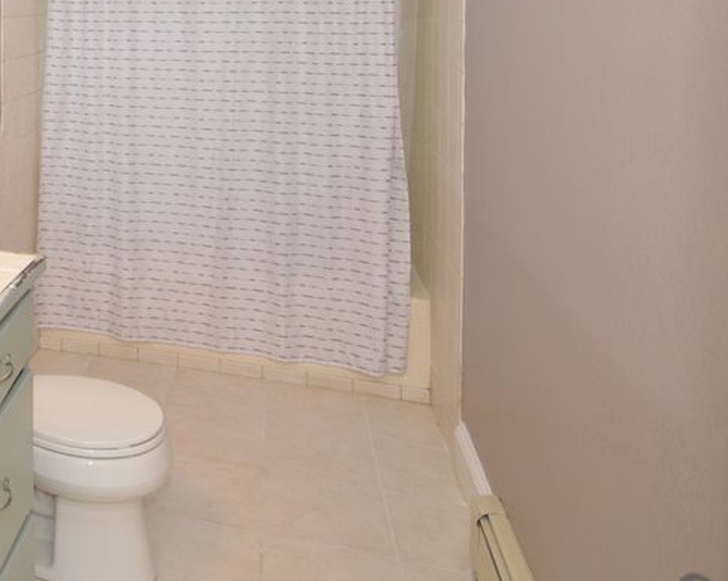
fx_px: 797
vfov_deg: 36.6
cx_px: -58
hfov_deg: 40.4
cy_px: 20
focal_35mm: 37
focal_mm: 10
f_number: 4
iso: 400
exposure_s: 1/60
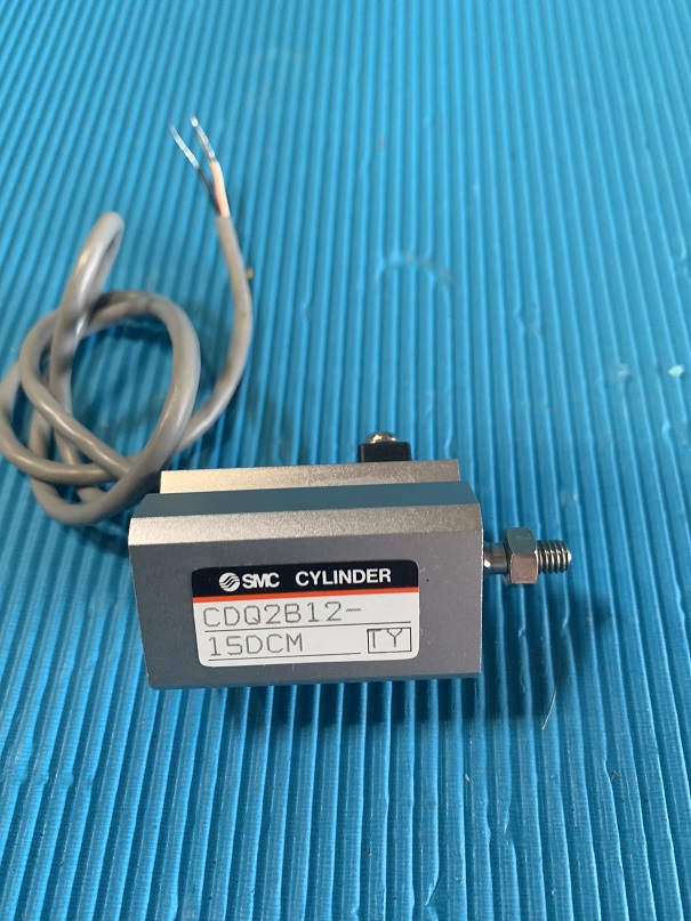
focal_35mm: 26
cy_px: 460
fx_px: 692
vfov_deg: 67.3
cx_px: 346
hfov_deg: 53.1
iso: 400
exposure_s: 1/40
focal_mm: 4.25
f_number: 1.8
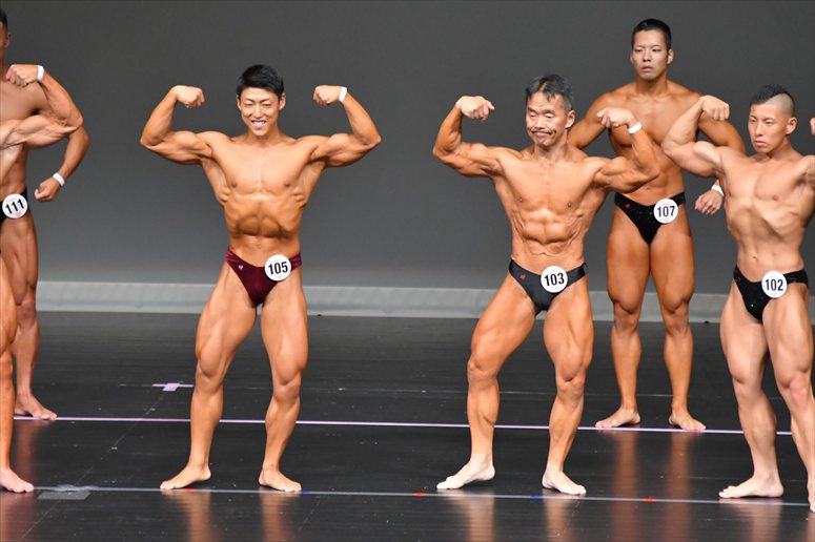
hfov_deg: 6.0
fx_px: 7807
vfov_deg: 4.0
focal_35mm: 345
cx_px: 408
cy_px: 271
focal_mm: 230
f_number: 5.6
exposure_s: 1/400
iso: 5000
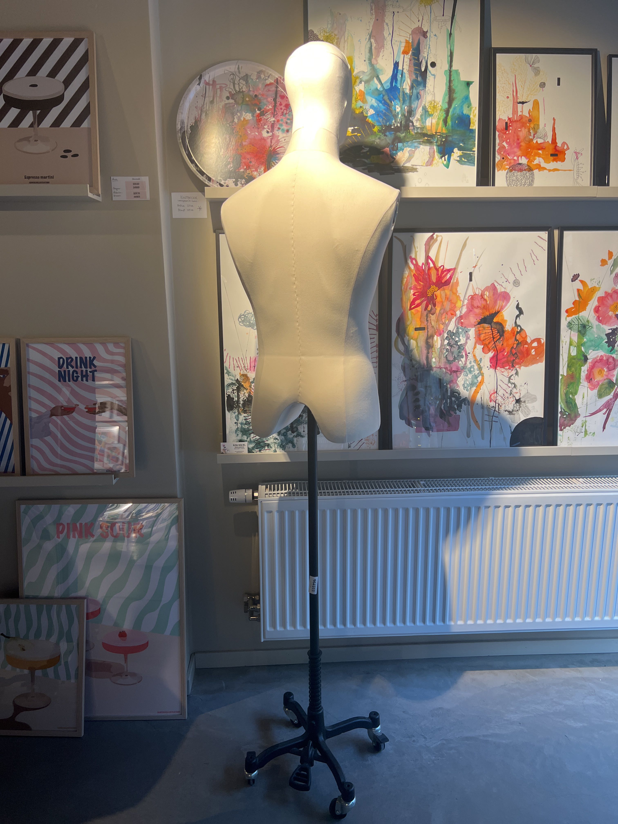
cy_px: 412
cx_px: 309
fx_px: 619
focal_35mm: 26
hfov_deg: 53.1
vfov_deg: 67.3
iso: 50
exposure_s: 1/121
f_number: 1.5
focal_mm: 5.7
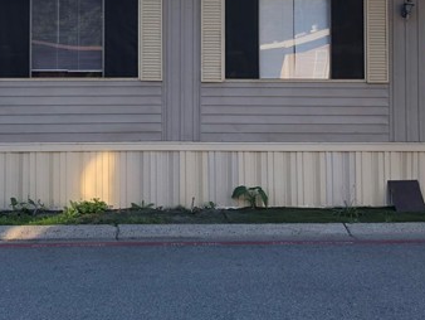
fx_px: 651
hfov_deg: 36.0
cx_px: 161
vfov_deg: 27.2
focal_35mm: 53
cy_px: 81
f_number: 1.8
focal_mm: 3.99
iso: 20
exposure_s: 1/382
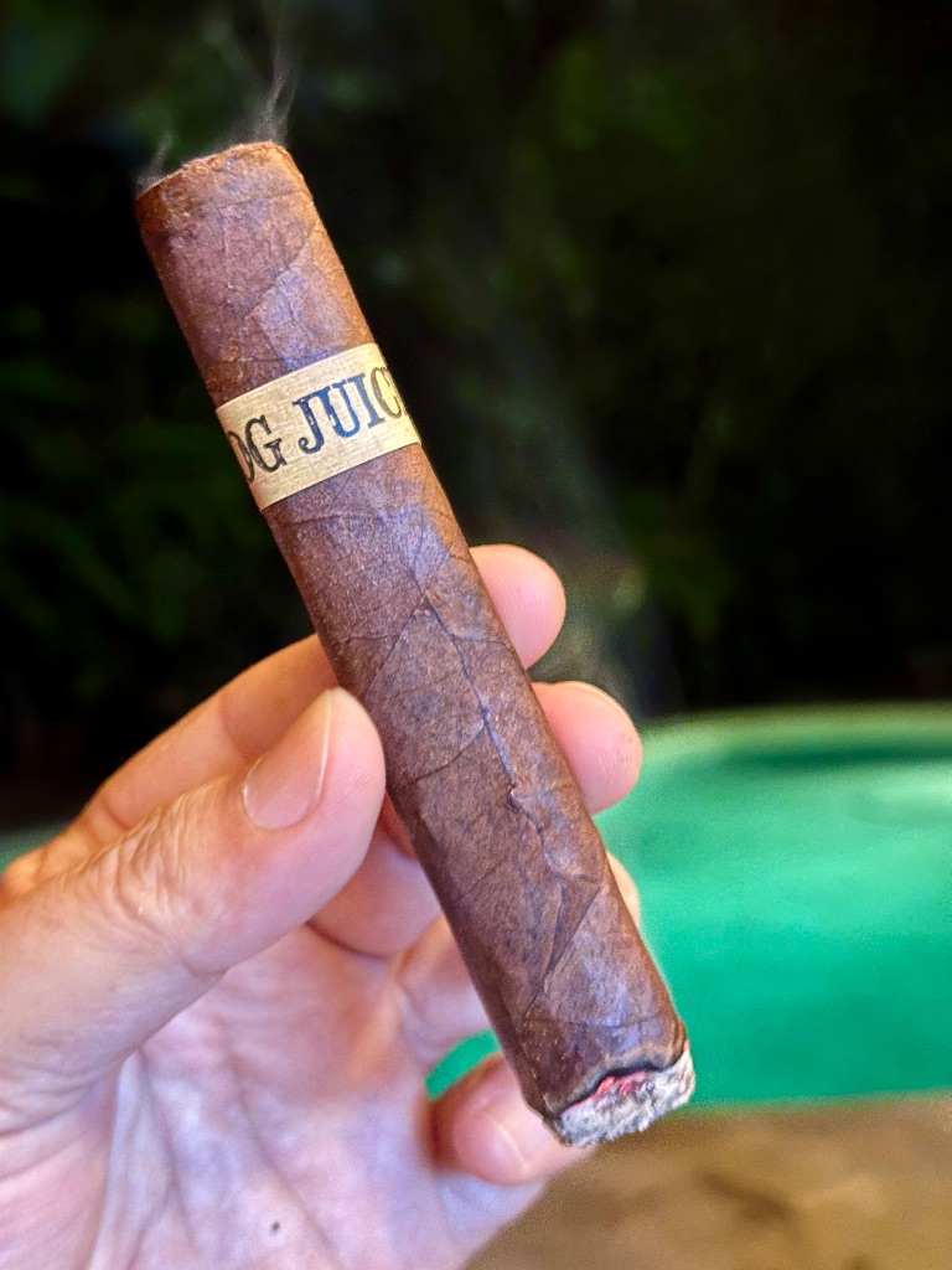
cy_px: 635
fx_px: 1760
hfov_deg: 30.3
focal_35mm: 48
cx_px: 476
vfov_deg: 39.7
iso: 400
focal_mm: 6.86
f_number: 1.78
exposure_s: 1/5
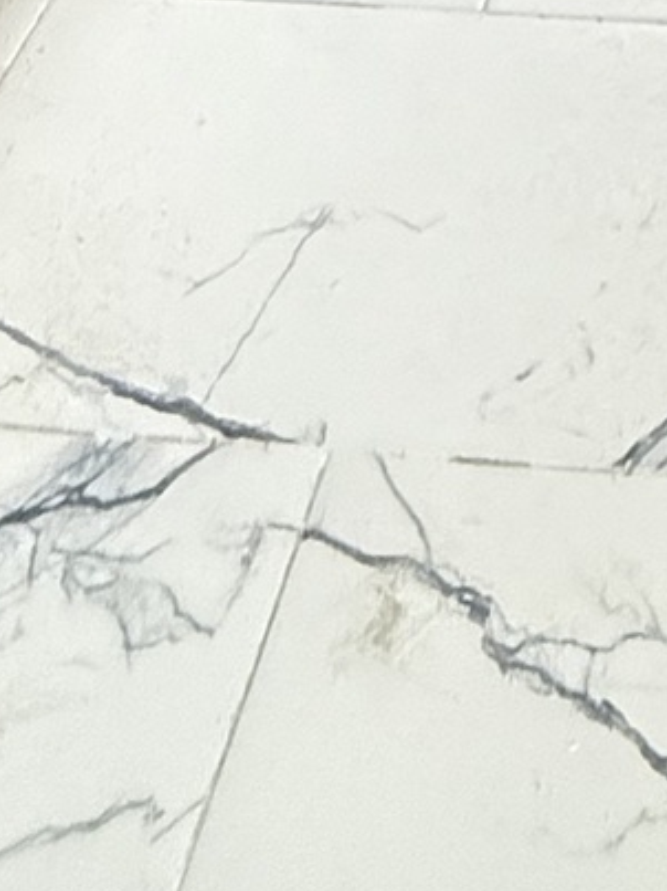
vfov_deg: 15.2
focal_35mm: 80
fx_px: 2056
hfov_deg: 17.2
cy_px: -1201
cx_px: 903
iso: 800
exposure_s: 1/60
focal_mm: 2.22
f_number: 2.2
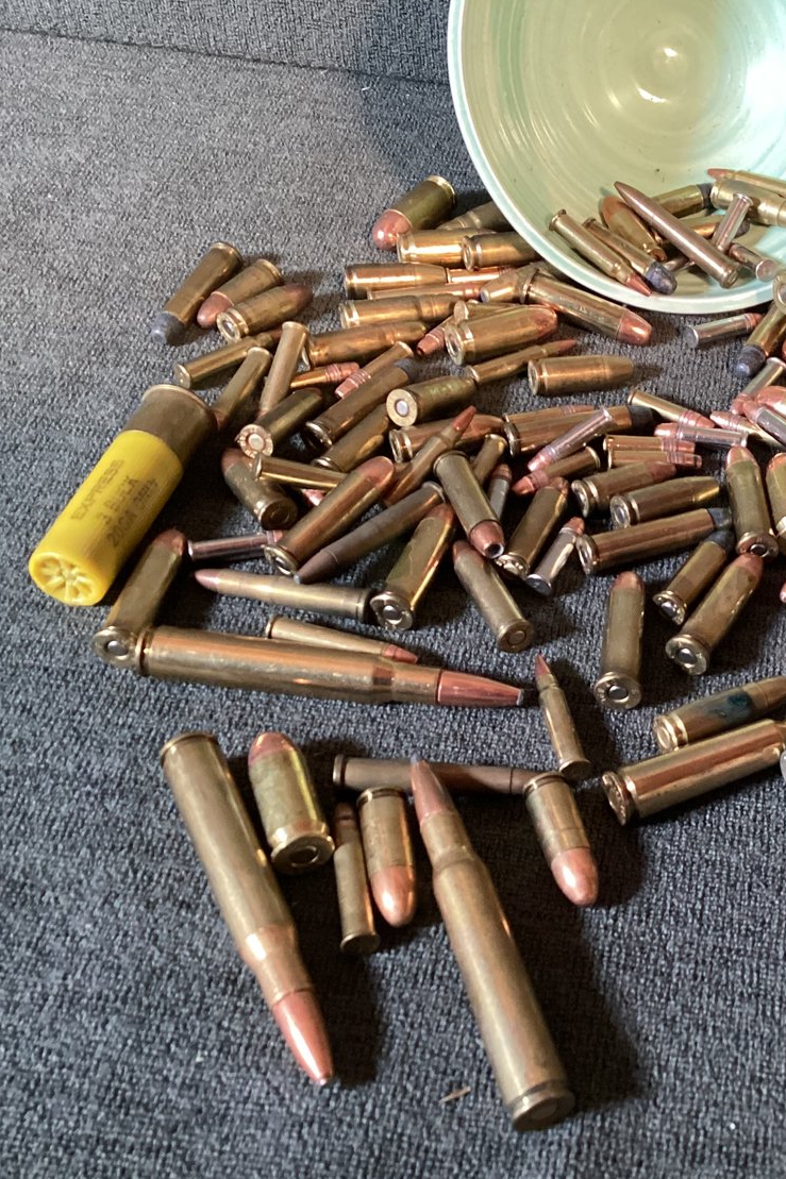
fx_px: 1441
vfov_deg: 44.5
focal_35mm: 44
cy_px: 597
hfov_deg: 29.1
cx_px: 726
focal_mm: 3.3
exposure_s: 1/30
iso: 400
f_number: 2.4
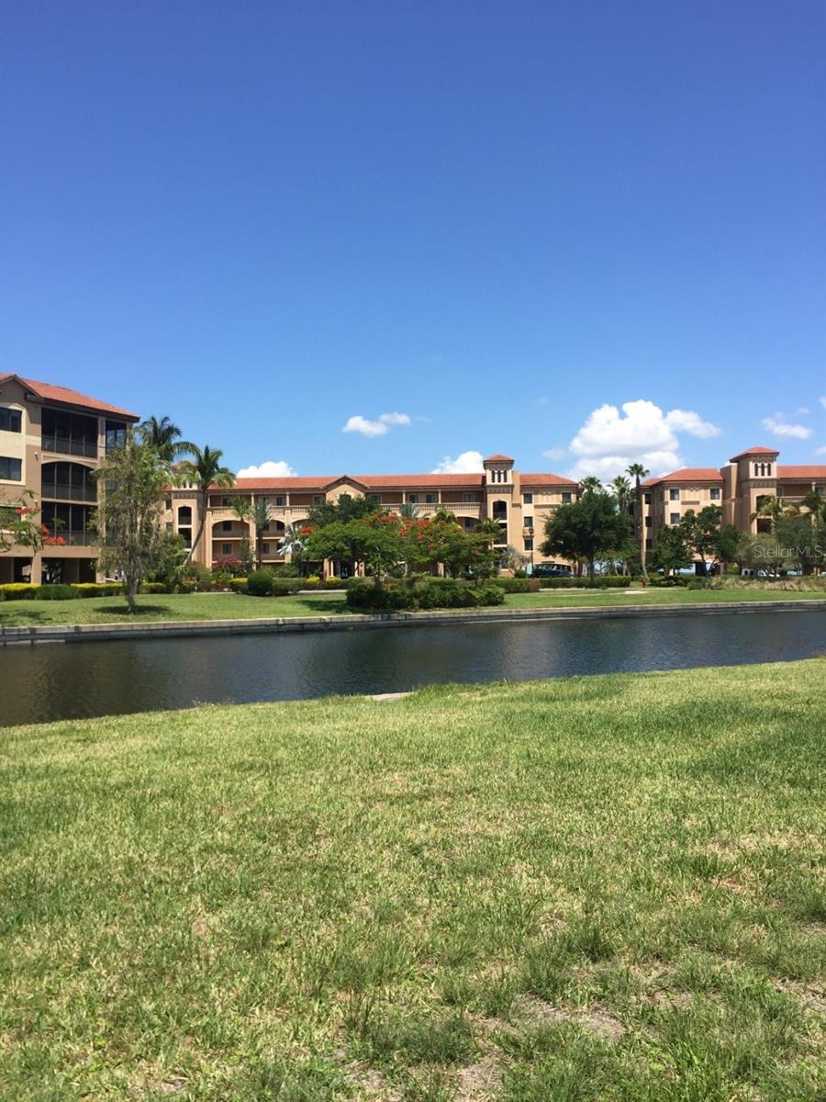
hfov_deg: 48.2
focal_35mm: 29
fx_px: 923
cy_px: 551
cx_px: 413
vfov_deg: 61.7
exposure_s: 1/1883
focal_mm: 4.15
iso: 32
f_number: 2.2
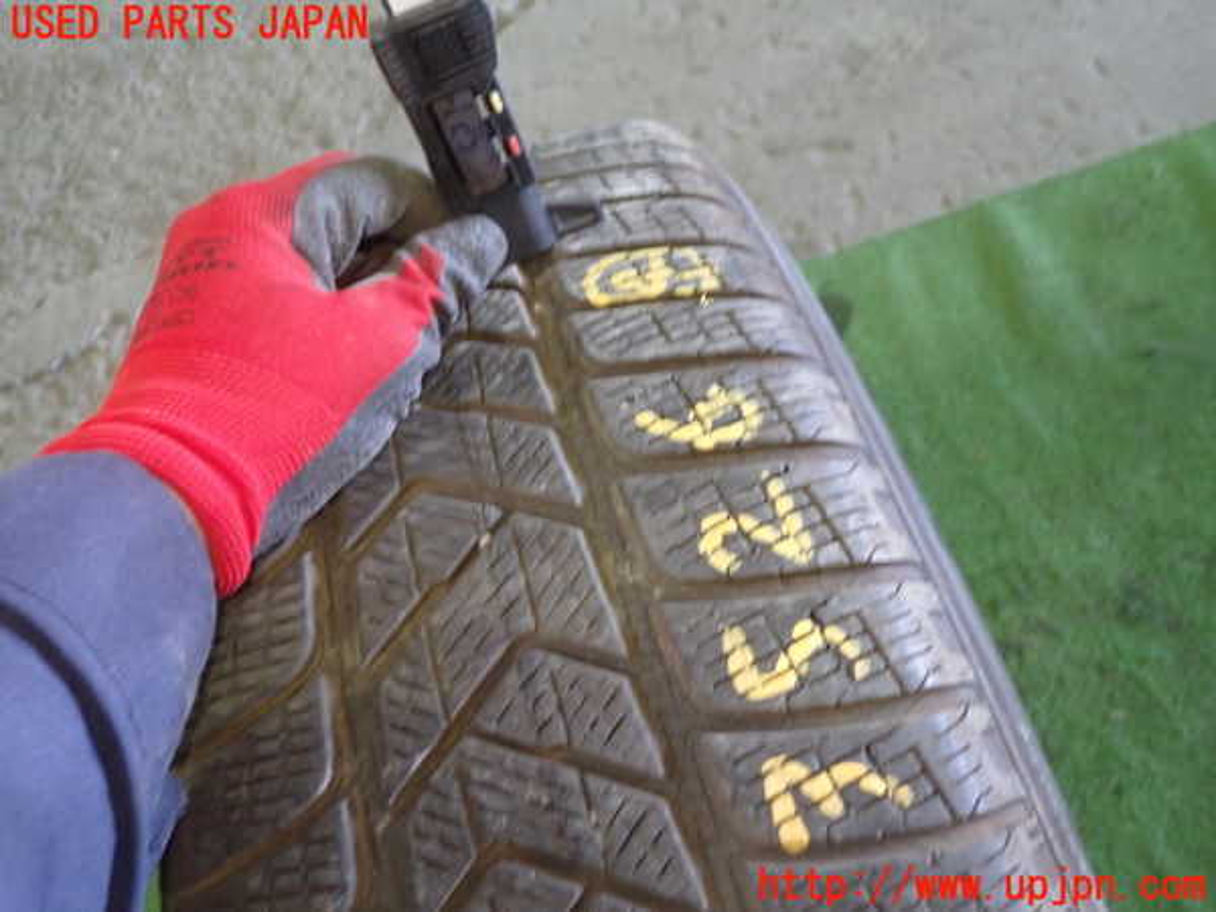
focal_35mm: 30
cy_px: 456
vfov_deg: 46.8
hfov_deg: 60.0
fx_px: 1054
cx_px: 608
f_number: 2.3
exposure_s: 1/30
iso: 500
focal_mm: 5.4
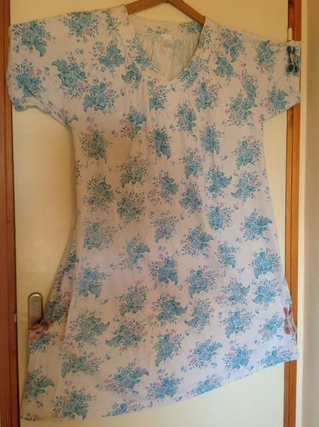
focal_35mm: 35
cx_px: 160
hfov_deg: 40.6
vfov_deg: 52.7
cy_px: 214
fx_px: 431
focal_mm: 4.28
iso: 64
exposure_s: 1/20
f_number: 2.4
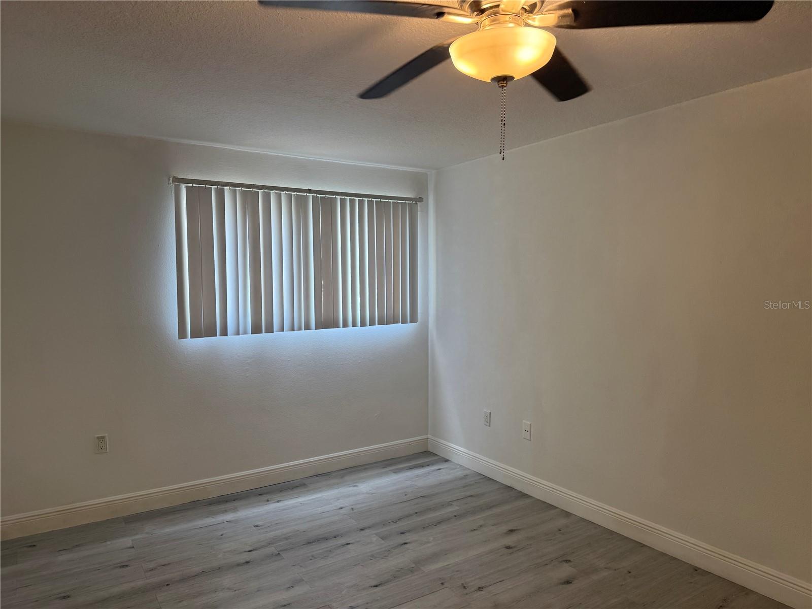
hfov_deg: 71.6
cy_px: 304
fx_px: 563
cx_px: 406
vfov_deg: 56.8
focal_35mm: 24
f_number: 1.78
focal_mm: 6.76
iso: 80
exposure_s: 1/120
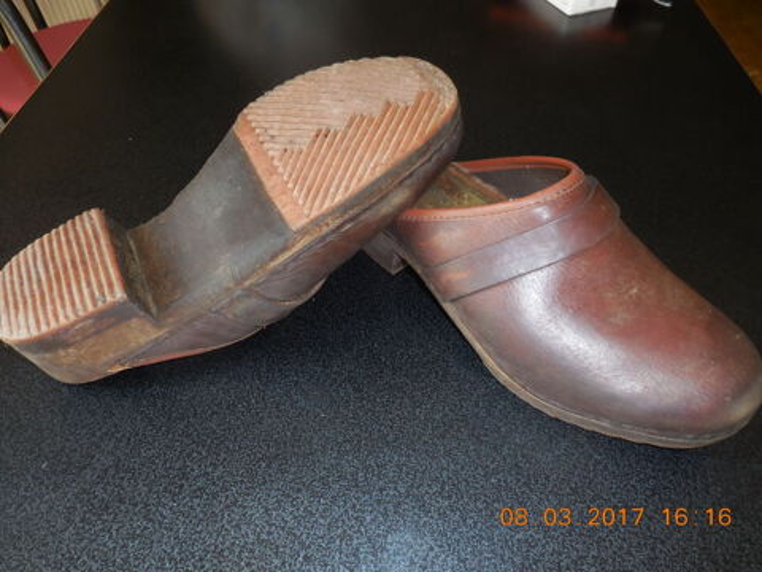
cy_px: 286
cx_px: 381
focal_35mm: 25
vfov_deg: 54.9
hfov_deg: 69.4
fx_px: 550
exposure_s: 1/25
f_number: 3.7
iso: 125
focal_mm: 4.5
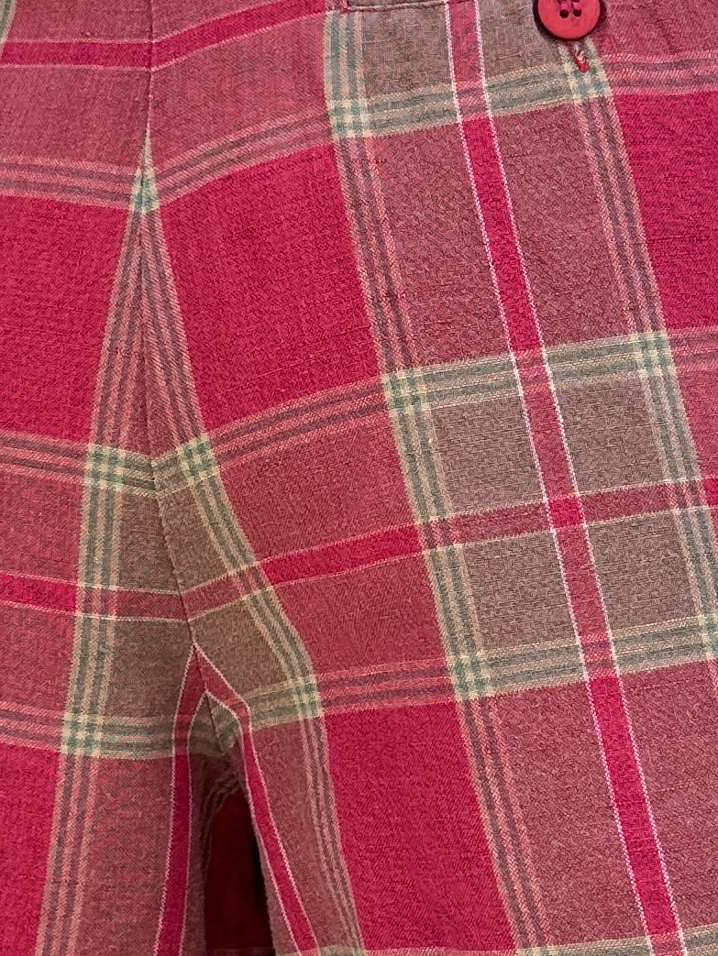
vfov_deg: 32.5
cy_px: 626
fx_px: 1631
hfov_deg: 24.8
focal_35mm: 59
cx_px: 367
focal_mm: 6.86
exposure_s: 1/549
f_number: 1.78
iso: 80
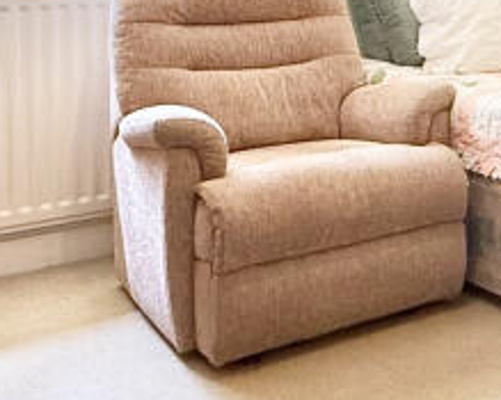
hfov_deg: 26.2
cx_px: 609
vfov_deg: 22.4
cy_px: -50
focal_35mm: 64
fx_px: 949
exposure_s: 1/100
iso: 250
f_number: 2.2
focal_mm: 2.22
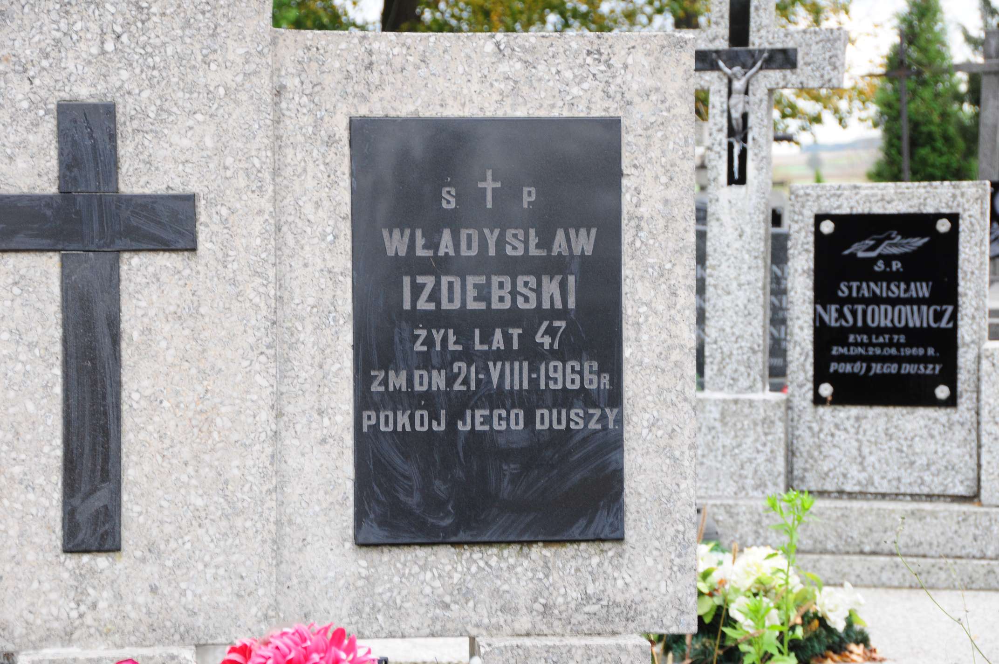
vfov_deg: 12.1
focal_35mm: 112
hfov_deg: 18.2
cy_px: 332
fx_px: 3118
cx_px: 500
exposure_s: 1/160
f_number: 7.1
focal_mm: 75
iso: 400
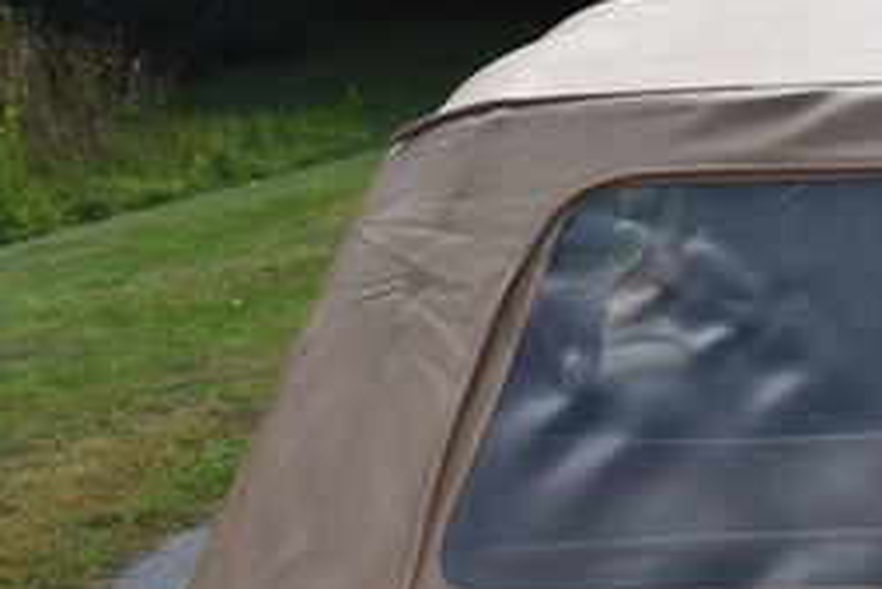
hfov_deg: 21.5
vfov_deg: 15.7
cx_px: 1088
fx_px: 2139
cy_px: 293
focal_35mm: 87
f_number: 8
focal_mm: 23
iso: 180
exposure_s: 1/500
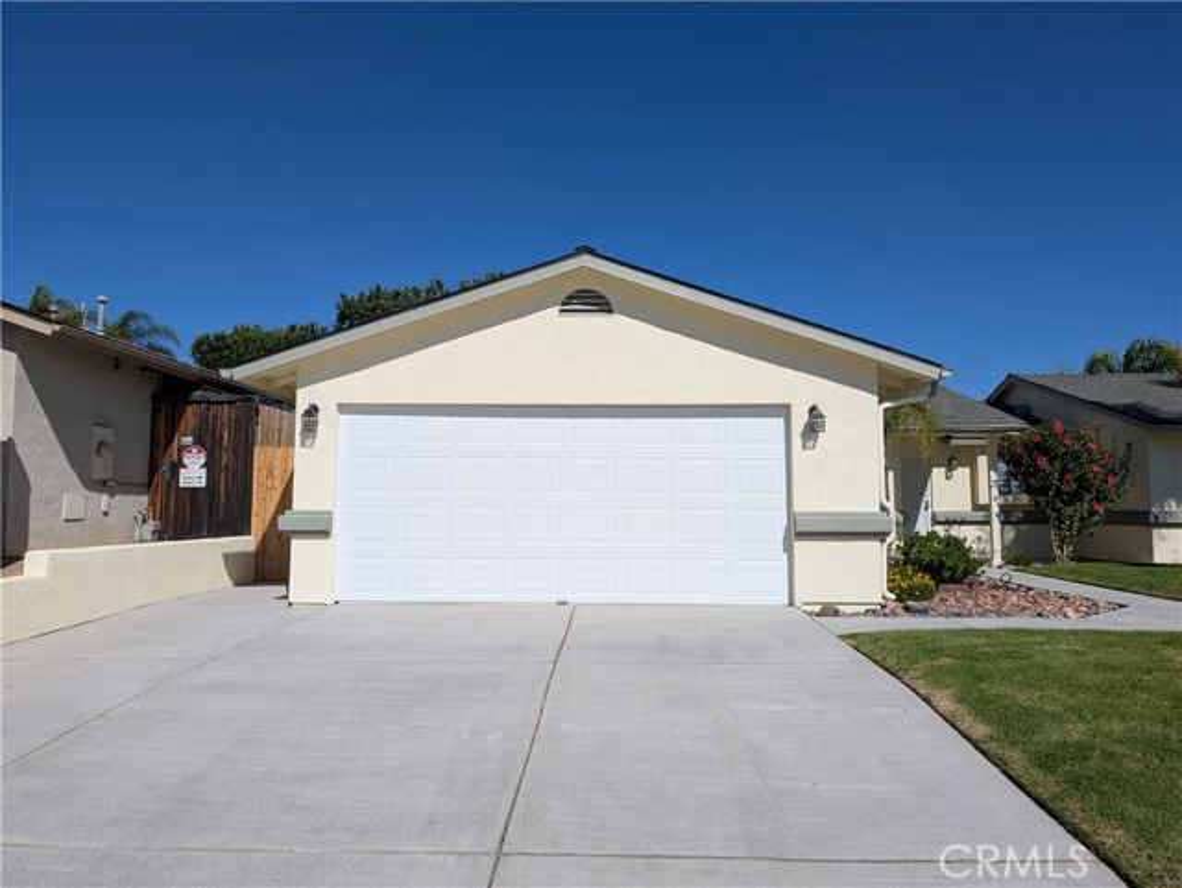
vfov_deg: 56.9
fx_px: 820
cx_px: 591
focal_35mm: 24
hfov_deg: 71.6
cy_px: 444
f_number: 1.68
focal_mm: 6.9
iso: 33
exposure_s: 1/3448
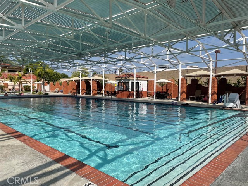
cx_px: 124
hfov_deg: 67.3
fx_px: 186
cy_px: 93
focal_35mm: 26
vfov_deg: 53.1
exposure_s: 1/5128
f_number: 1.6
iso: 32
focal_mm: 5.1
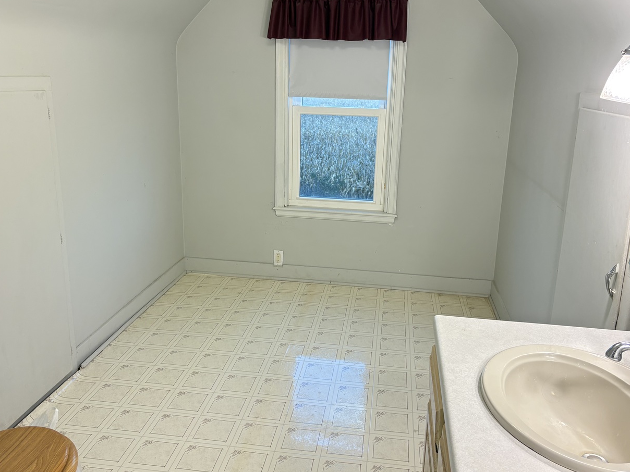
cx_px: 320
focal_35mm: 31
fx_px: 564
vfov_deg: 45.4
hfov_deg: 58.3
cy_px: 224
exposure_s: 1/60
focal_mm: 5.96
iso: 125
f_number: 1.6
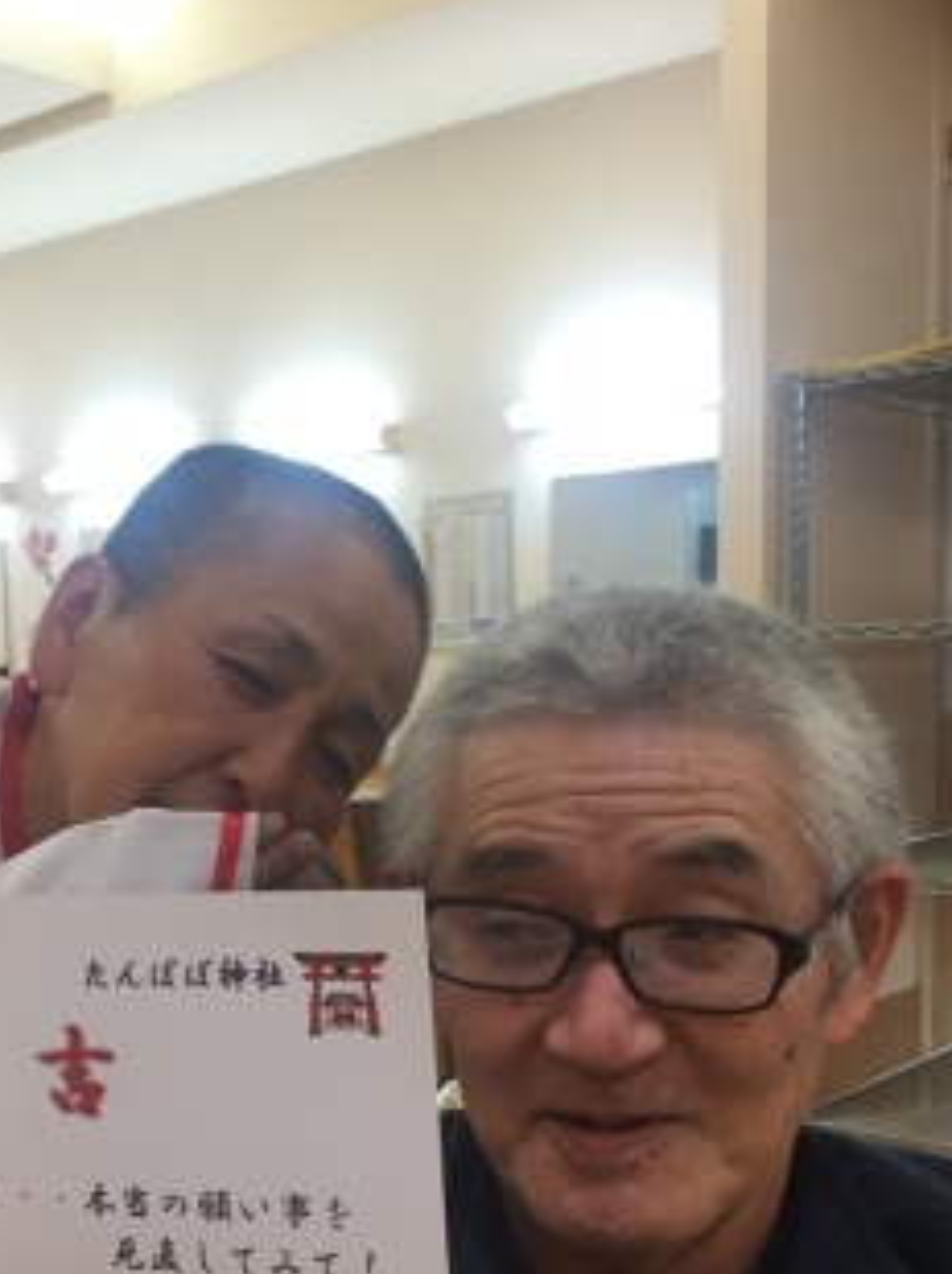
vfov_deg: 39.8
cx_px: 220
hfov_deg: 30.2
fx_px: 1727
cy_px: 886
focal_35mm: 47
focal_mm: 4.15
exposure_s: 1/30
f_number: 2.2
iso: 80
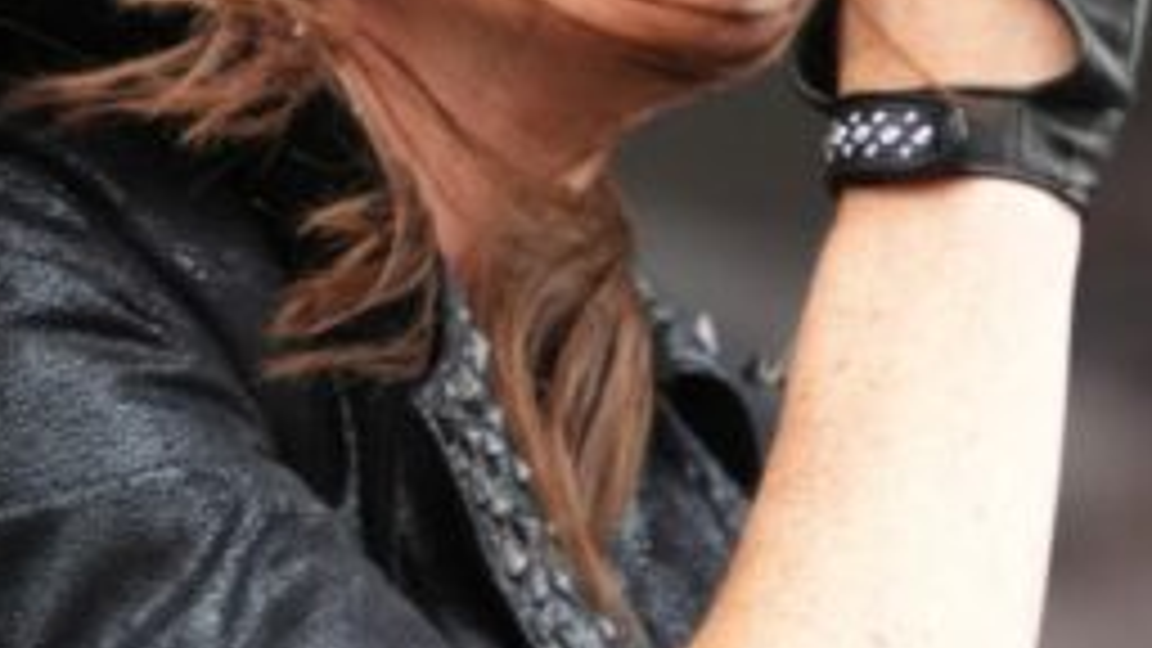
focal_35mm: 1051
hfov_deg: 2.1
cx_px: 837
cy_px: 252
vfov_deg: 1.2
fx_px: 32091
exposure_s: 1/400
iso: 800
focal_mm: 223
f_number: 6.3
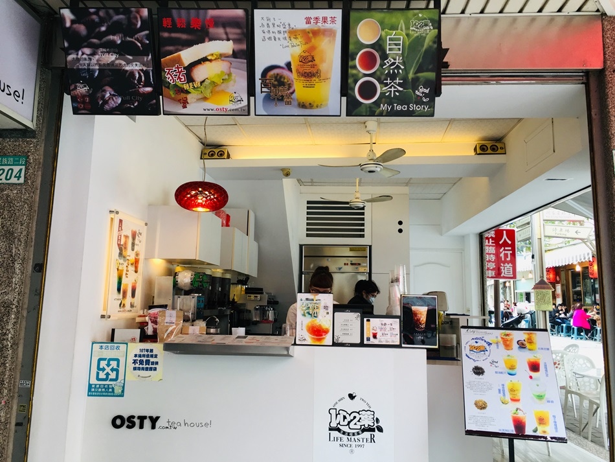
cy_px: 231
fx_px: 515
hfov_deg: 61.6
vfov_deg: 48.2
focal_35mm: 29
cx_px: 308
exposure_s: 1/120
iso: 40
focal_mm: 4.15
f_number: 2.2
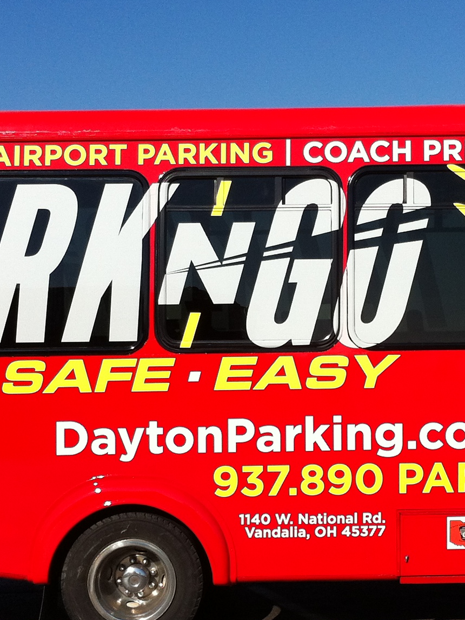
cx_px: 329
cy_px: 345
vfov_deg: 24.7
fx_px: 1415
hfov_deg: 18.6
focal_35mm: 79
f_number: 2.8
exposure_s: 1/1676
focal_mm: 3.85
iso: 80
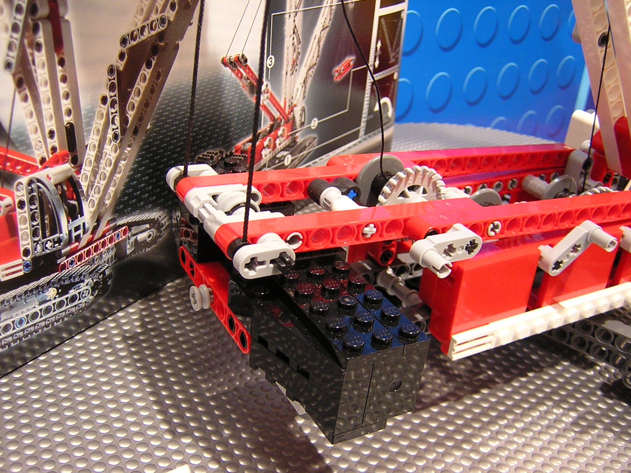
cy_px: 236
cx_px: 316
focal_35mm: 36
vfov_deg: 39.7
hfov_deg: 51.4
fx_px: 656
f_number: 2.6
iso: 242
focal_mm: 4.7
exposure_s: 1/3.5
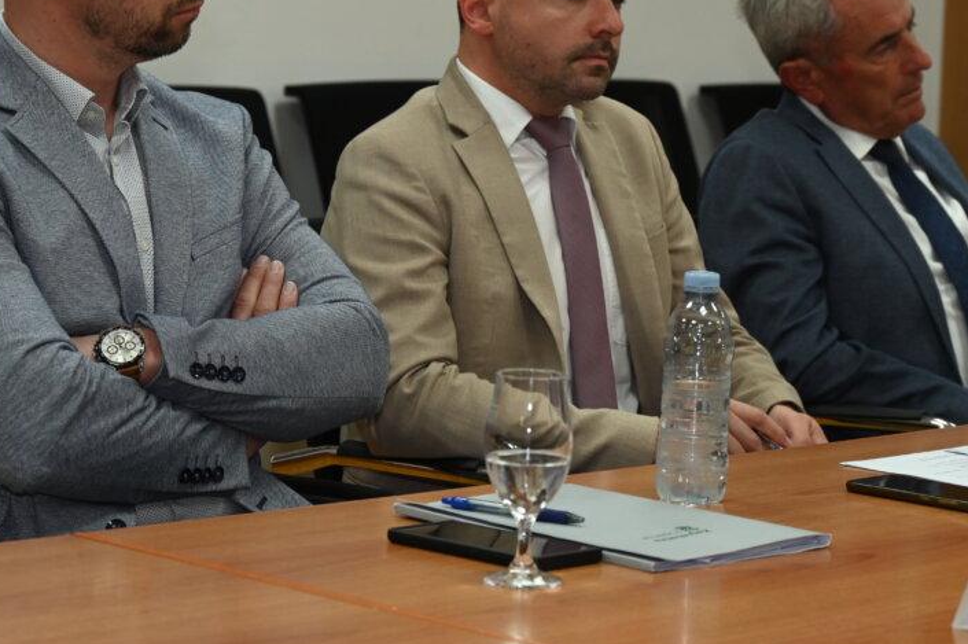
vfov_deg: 11.2
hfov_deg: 16.8
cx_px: 420
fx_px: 3278
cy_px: 204
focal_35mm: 122
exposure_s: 1/100
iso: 1250
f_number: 6.3
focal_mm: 84
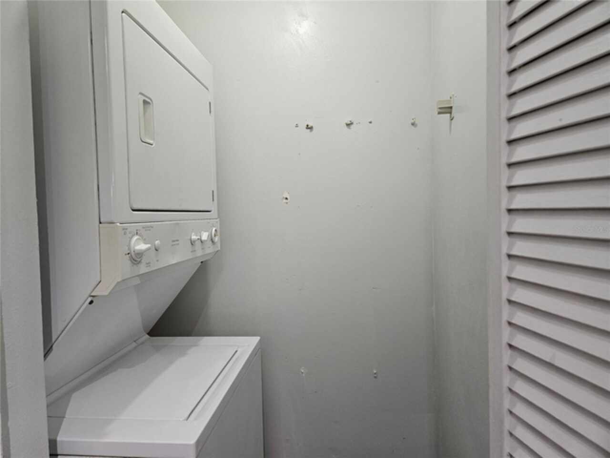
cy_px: 229
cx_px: 305
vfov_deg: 58.9
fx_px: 405
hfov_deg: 73.9
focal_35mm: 23
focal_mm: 5.4
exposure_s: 1/120
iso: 320
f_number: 1.8
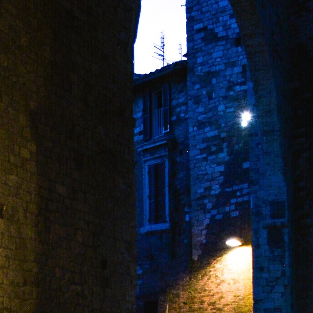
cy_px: 365
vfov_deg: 19.2
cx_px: 108
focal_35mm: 86
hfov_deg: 20.1
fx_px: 880
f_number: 3.5
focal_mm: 18
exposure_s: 1/60
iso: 400
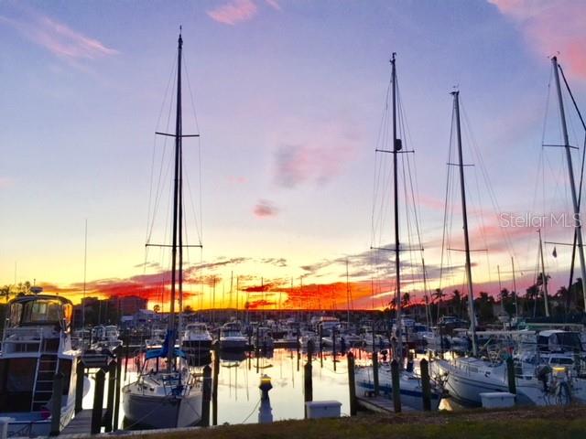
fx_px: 491
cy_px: 220
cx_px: 293
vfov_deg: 48.2
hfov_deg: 61.7
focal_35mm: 29
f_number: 2.2
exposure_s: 1/40
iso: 32
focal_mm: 4.15
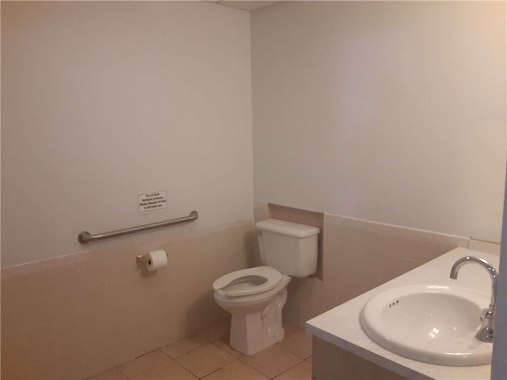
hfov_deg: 65.3
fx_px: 395
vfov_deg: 51.4
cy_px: 190
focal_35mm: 27
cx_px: 254
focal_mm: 2.91
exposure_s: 1/60
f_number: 1.9
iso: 200
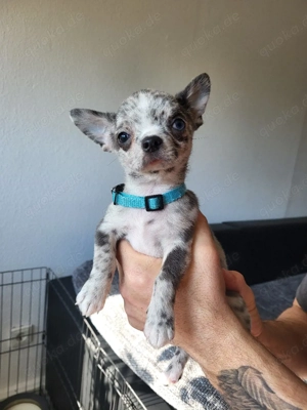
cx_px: 154
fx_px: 307
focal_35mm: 26
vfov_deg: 67.3
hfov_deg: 53.1
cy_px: 205
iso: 50
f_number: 1.8
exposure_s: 1/101
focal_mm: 5.4
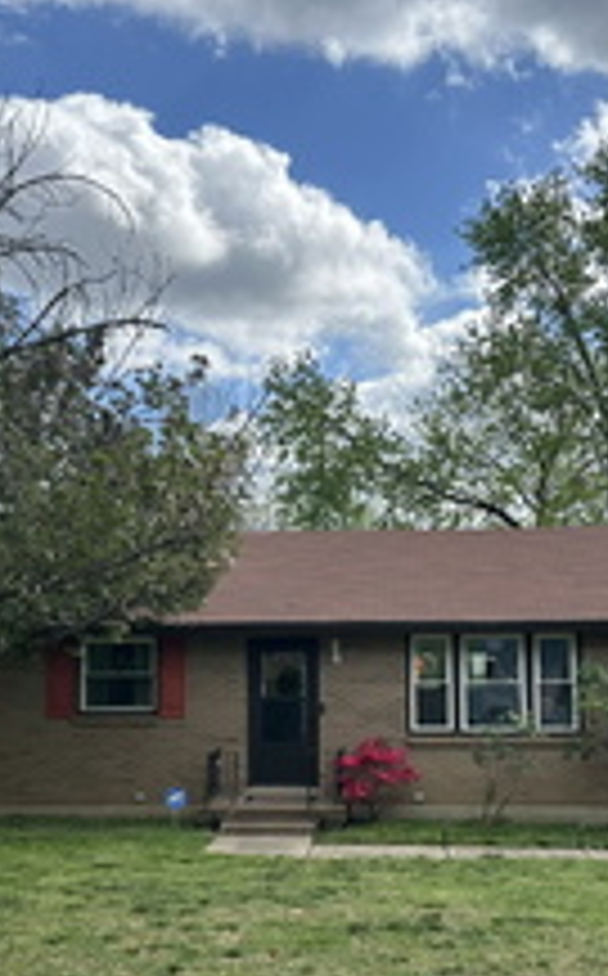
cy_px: 594
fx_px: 1250
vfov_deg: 42.5
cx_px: 315
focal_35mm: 47
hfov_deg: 27.3
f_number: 1.78
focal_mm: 6.86
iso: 80
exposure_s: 1/3247
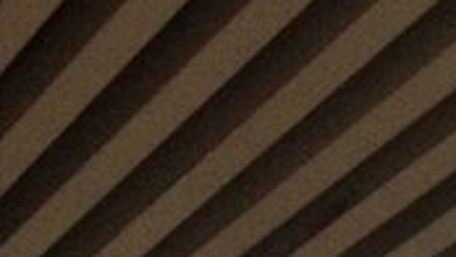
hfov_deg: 10.4
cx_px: 786
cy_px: 780
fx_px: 2383
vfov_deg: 5.7
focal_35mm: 197
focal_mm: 4.28
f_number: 2.4
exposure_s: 1/20
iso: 400
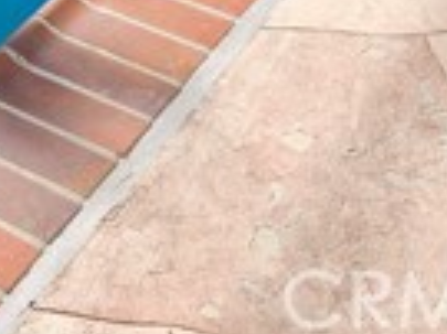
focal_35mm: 109
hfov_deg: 17.7
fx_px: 1406
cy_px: -446
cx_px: 7
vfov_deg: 11.4
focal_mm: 5.4
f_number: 1.8
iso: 25
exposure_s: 1/1192
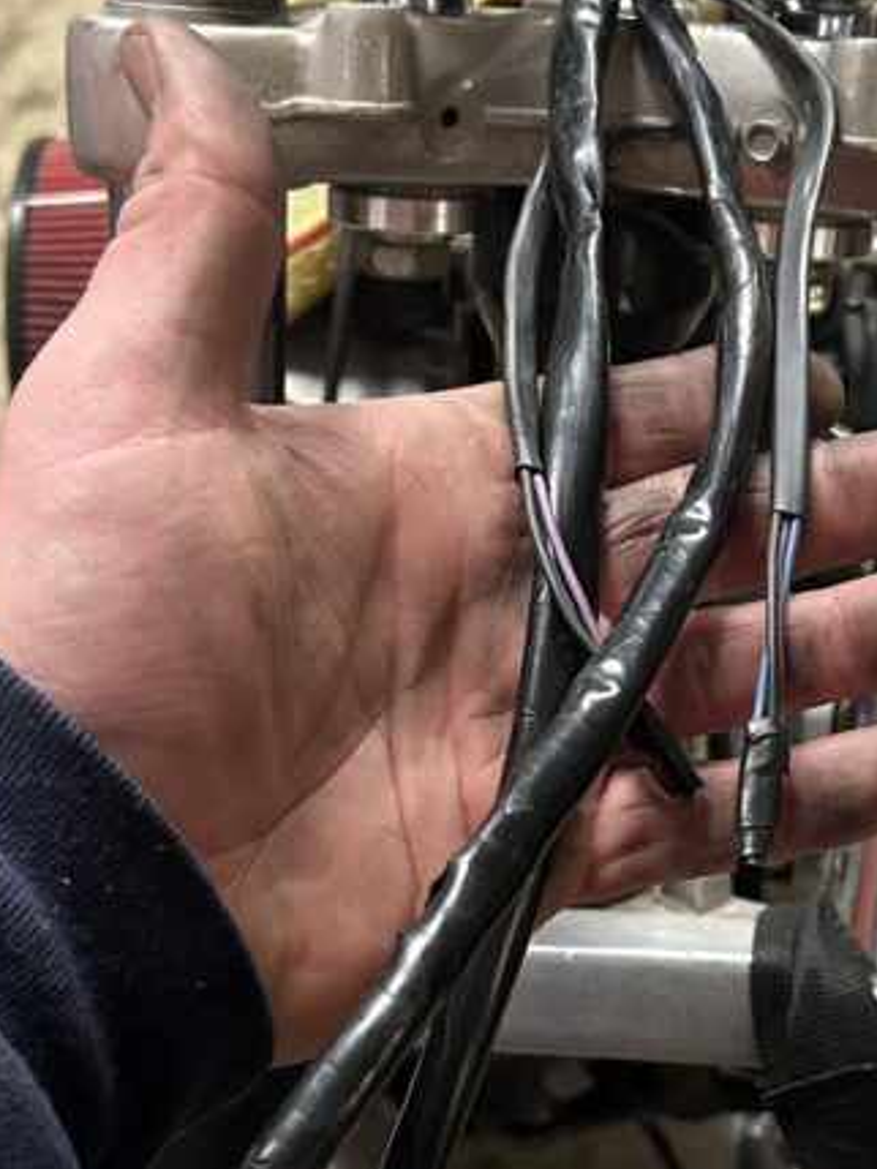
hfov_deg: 23.6
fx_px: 2093
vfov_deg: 30.5
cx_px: 534
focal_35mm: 62
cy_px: 907
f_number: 1.5
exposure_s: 1/60
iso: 400
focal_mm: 5.7
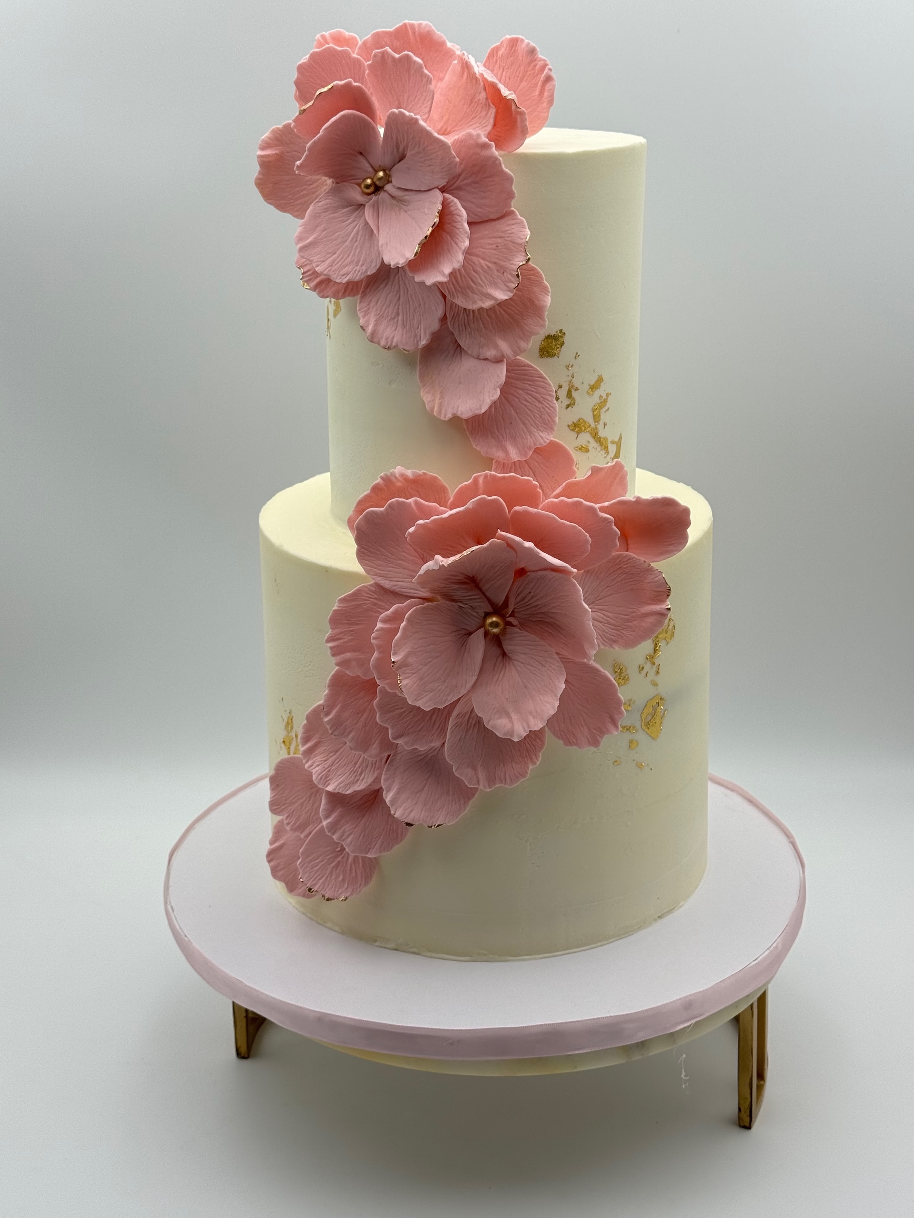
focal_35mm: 48
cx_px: 457
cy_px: 609
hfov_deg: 30.3
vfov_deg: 39.7
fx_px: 1690
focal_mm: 6.76
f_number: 1.78
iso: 64
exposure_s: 1/926
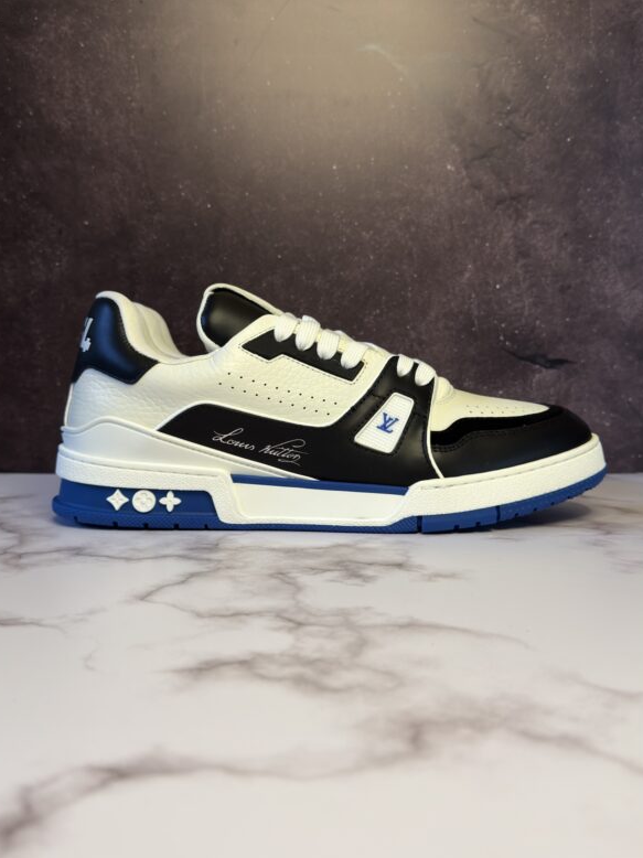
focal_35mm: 36
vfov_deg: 51.4
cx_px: 317
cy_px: 440
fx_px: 892
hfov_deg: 39.6
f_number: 1.78
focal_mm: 6.76
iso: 160
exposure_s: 1/60
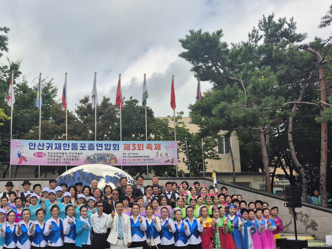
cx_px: 116
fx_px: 307
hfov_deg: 55.8
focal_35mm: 32
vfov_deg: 43.6
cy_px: 165
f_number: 1.8
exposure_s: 1/1428
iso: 25
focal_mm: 5.4
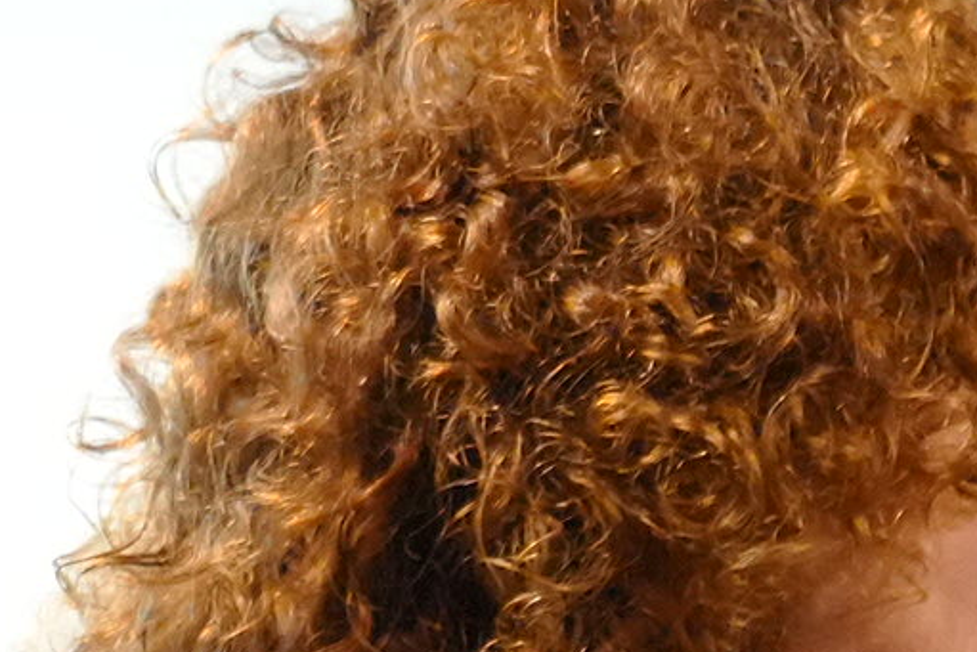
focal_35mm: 295
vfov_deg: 4.6
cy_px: 1321
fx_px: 8008
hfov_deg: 6.6
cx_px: 2377
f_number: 4
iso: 8000
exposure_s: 1/100
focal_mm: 43
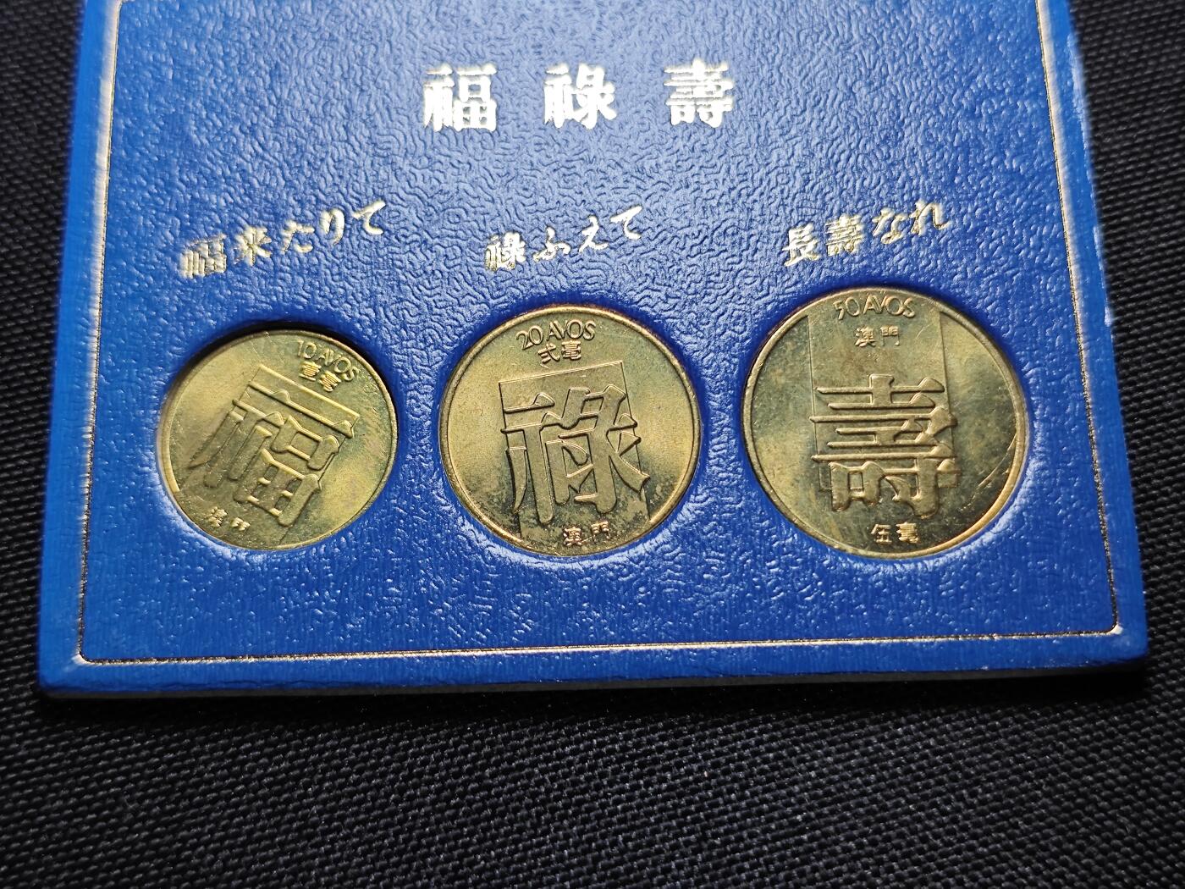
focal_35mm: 49
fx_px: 1677
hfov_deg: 38.9
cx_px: 592
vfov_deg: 29.7
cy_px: 444
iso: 64
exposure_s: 1/100
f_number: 1.6
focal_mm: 5.84
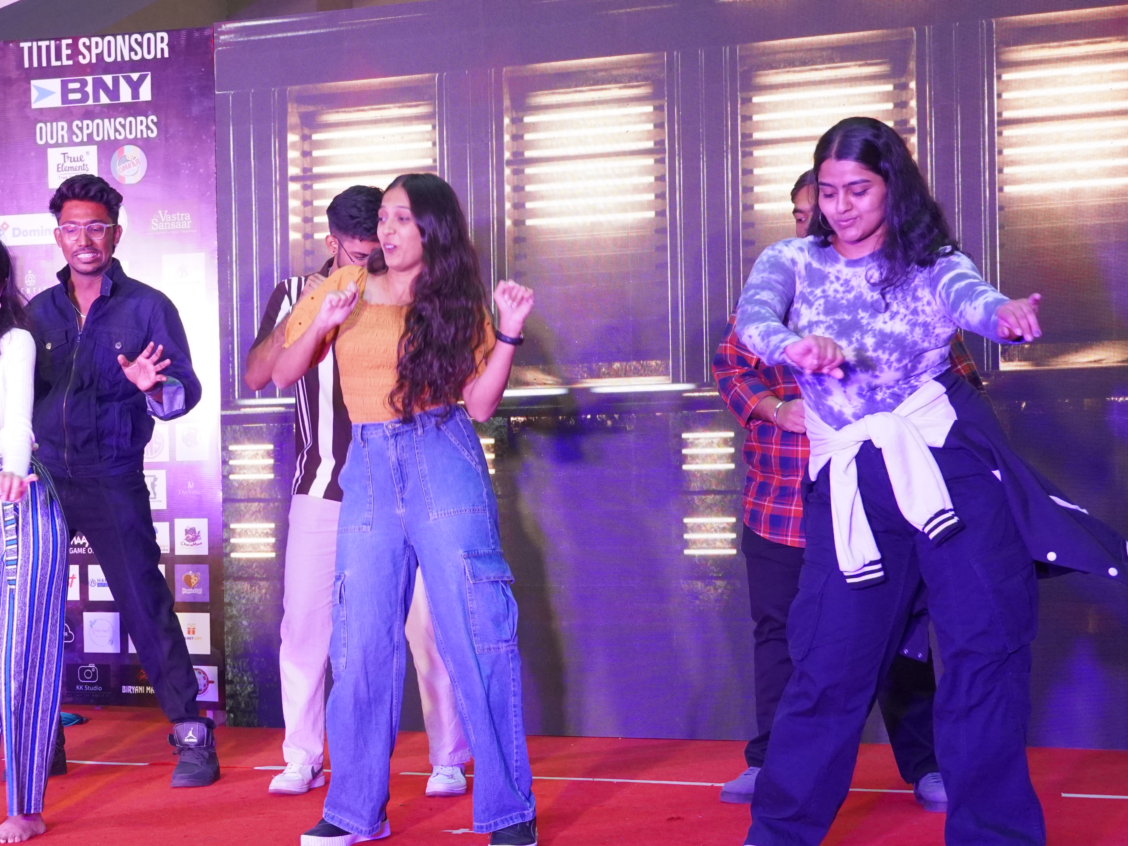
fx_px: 2370
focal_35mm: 73
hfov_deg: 26.5
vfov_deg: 20.2
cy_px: 489
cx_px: 292
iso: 2500
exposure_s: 1/160
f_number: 4.5
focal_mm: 33
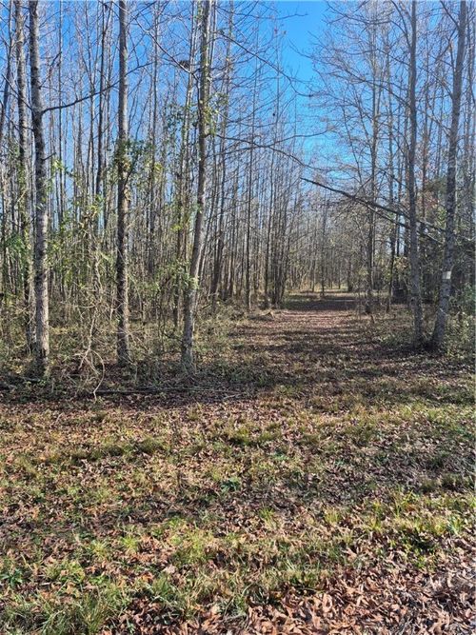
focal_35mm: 23
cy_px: 318
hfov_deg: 58.9
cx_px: 238
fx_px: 422
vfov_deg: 73.9
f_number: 1.8
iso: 25
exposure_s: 1/466
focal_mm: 5.4
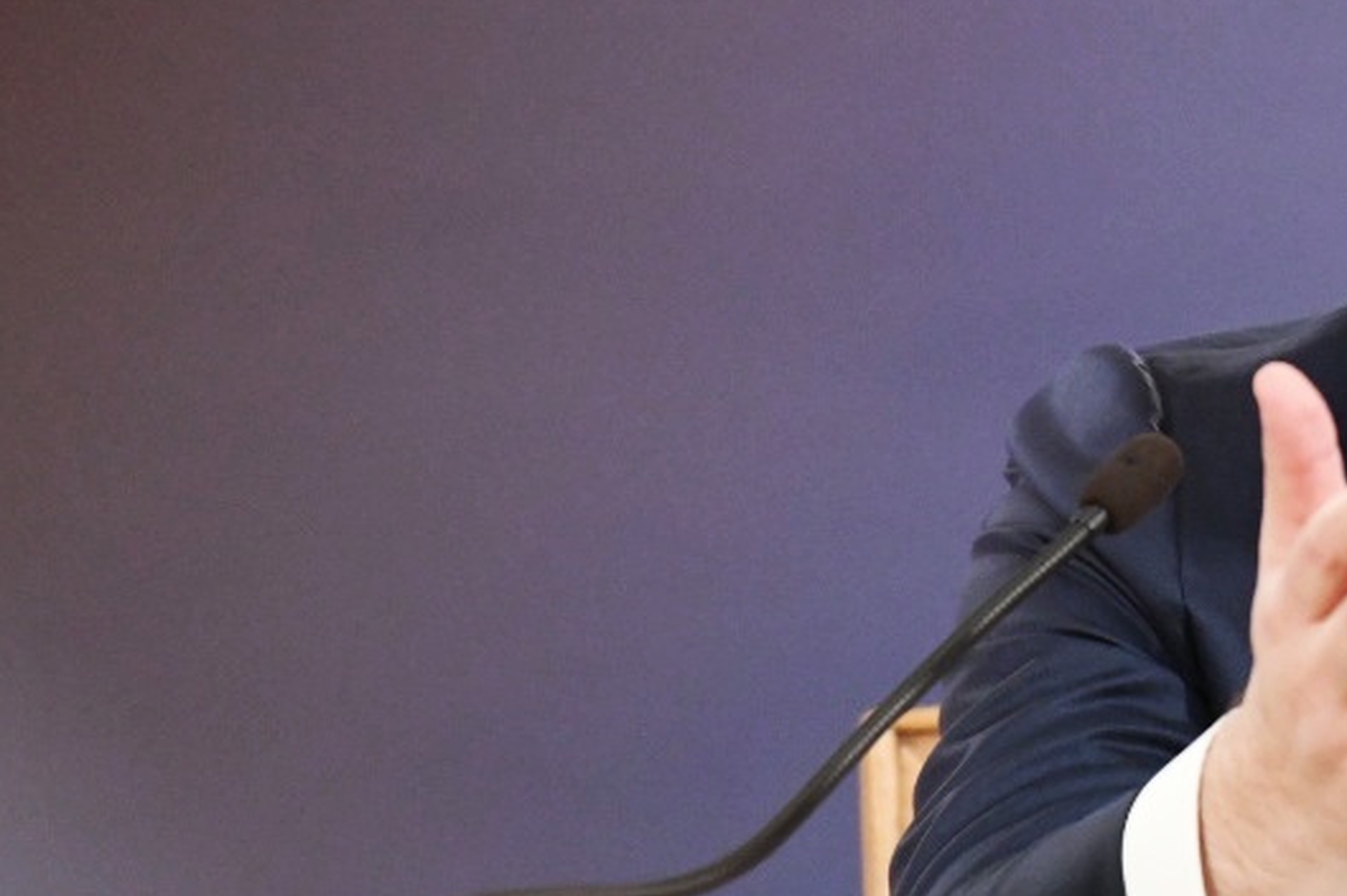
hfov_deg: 3.4
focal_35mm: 613
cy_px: 178
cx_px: 1630
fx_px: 22921
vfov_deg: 2.2
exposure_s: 1/200
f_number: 3.5
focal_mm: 200
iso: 5000
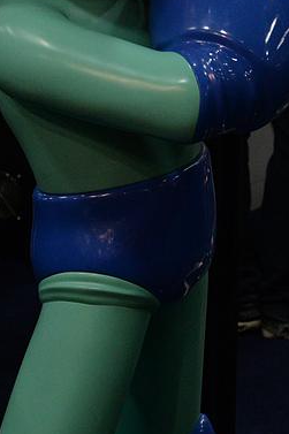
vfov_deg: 12.9
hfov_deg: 8.6
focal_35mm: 159
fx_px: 1916
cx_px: 126
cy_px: 145
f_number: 8
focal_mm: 50
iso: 3200
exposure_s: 1/125
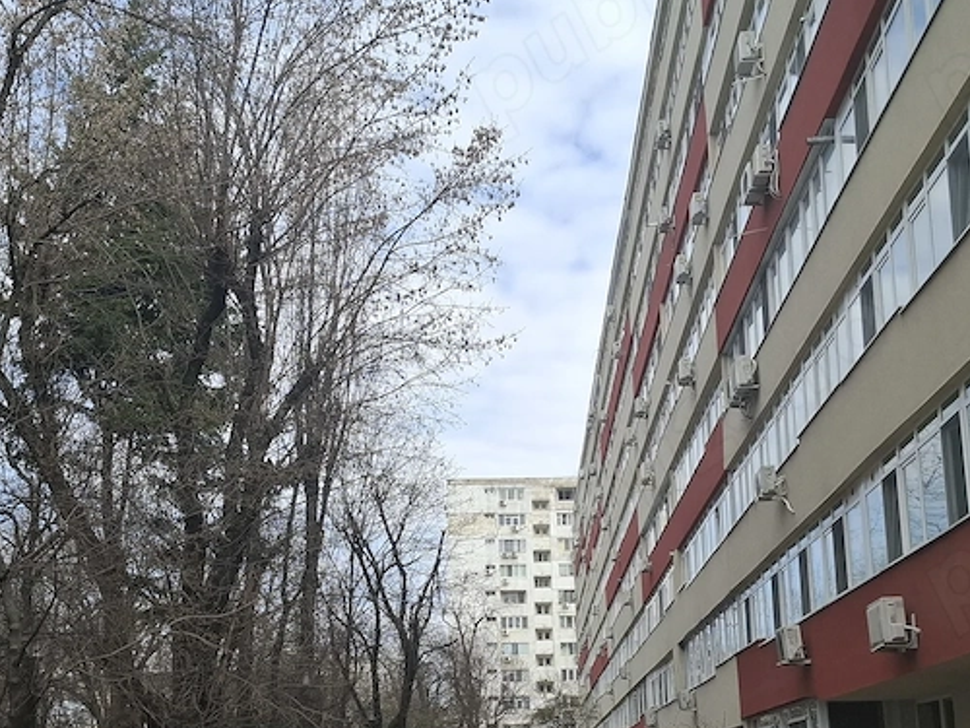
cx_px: 450
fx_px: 1289
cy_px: 491
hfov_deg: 41.2
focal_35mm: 46
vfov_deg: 31.3
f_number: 1.8
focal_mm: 5.54
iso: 50
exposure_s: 1/1152
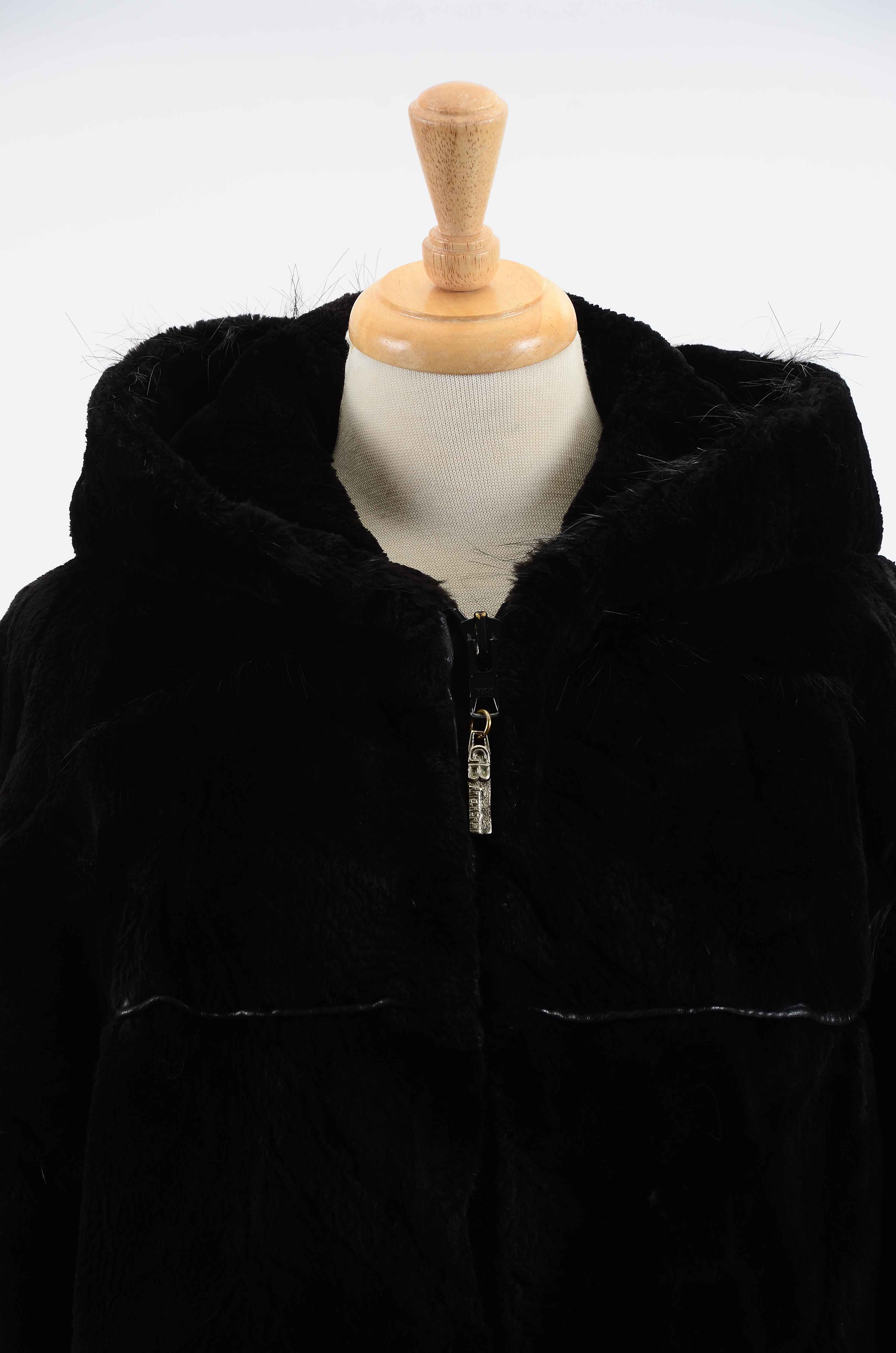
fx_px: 5906
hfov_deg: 8.7
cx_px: 448
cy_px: 676
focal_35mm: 158
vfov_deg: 13.1
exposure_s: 1/80
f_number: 8
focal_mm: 105
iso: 160
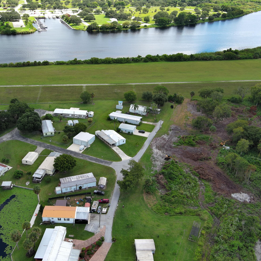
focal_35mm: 38
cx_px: 101
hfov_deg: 43.6
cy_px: 129
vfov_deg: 43.9
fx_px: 324
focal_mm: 10.57
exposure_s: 1/608
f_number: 2.8
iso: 100
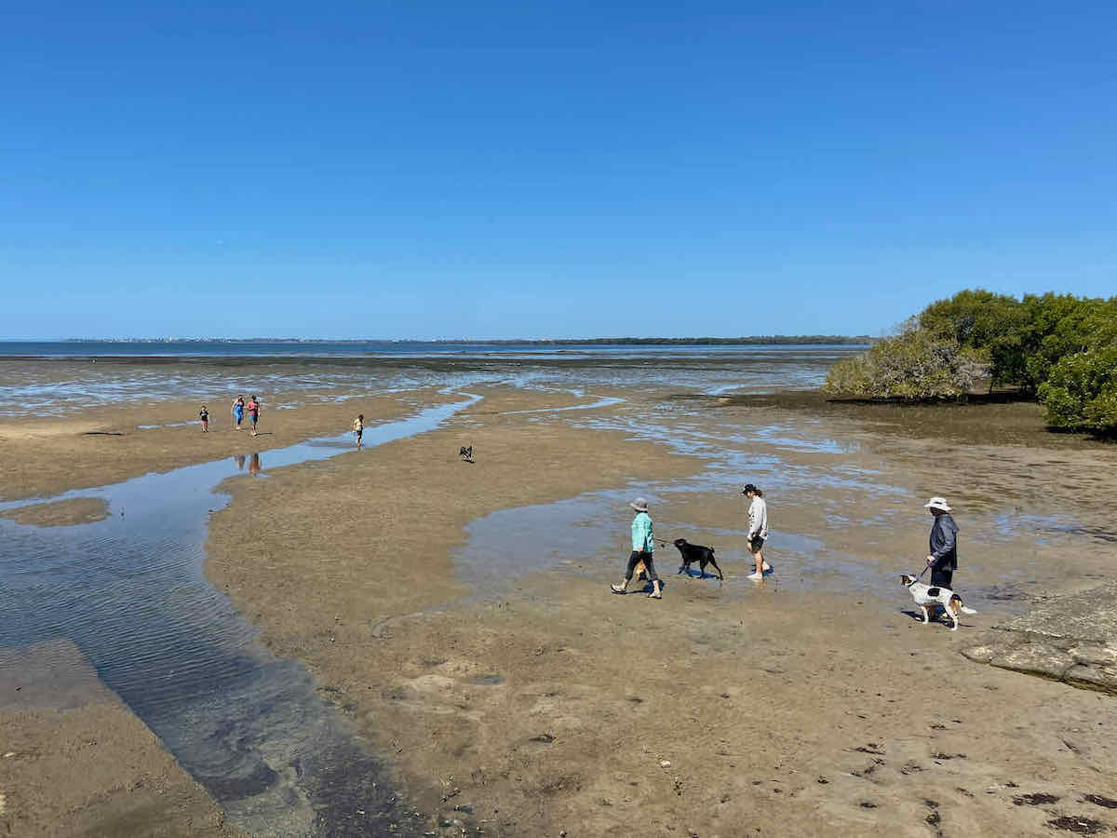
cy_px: 419
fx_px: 839
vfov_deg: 53.1
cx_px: 558
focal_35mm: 26
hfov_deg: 67.3
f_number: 1.8
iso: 32
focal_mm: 4.25
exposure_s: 1/3401
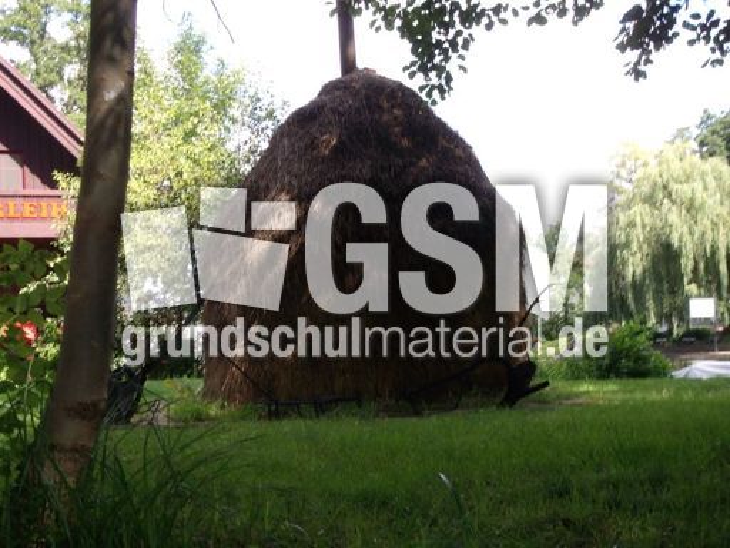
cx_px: 365
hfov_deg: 36.2
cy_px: 274
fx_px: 1118
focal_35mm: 53
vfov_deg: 27.5
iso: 64
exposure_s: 1/69.4
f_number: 6
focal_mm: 8.9
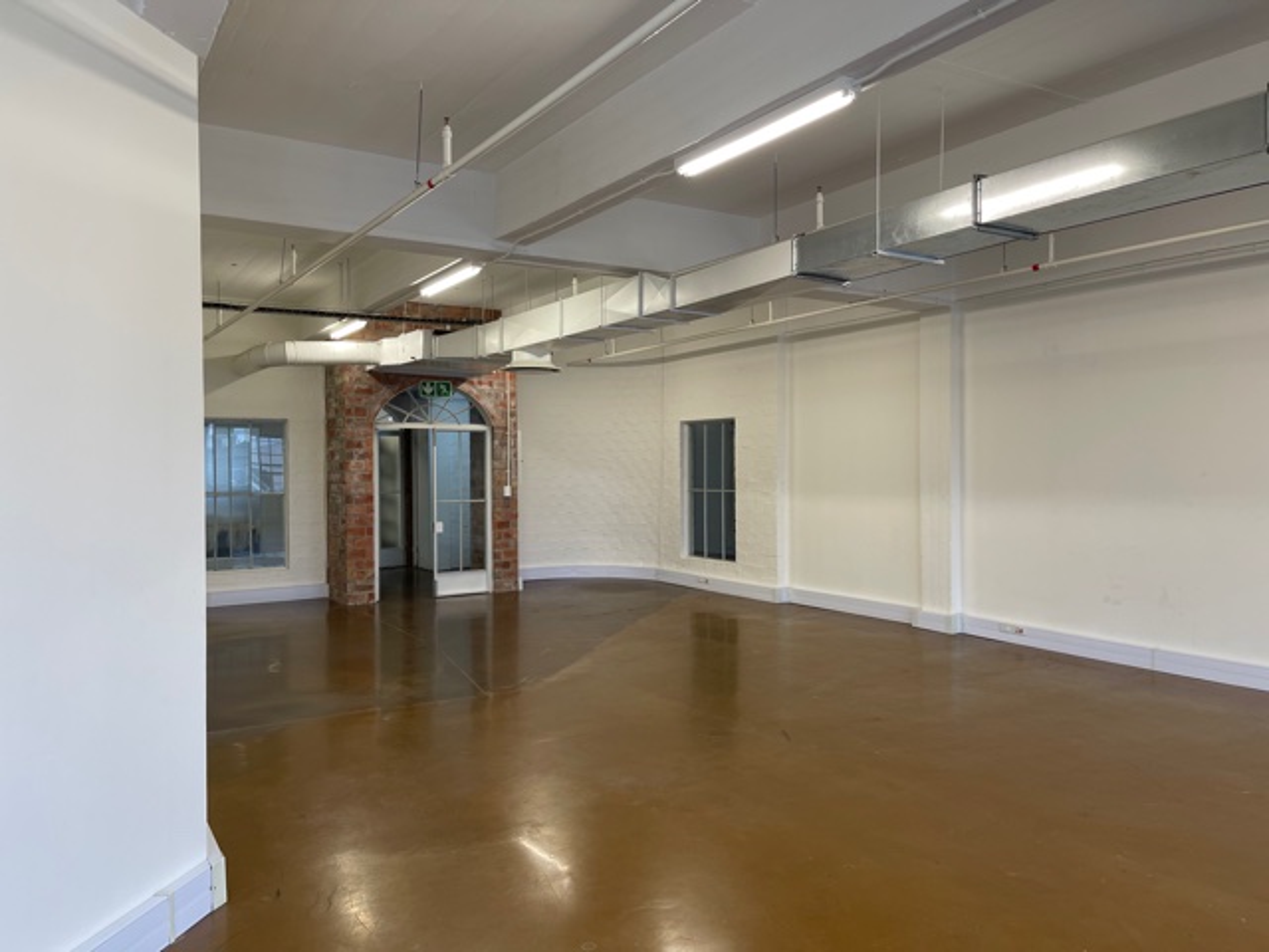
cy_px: 476
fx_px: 953
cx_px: 634
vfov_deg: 53.1
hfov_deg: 67.3
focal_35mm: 26
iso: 50
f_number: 1.6
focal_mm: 5.1
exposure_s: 1/100
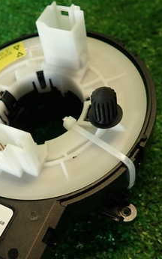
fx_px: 325
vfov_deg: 43.3
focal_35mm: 46
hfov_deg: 27.6
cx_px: 41
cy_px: 152
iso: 200
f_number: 2
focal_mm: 4.5
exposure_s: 1/60
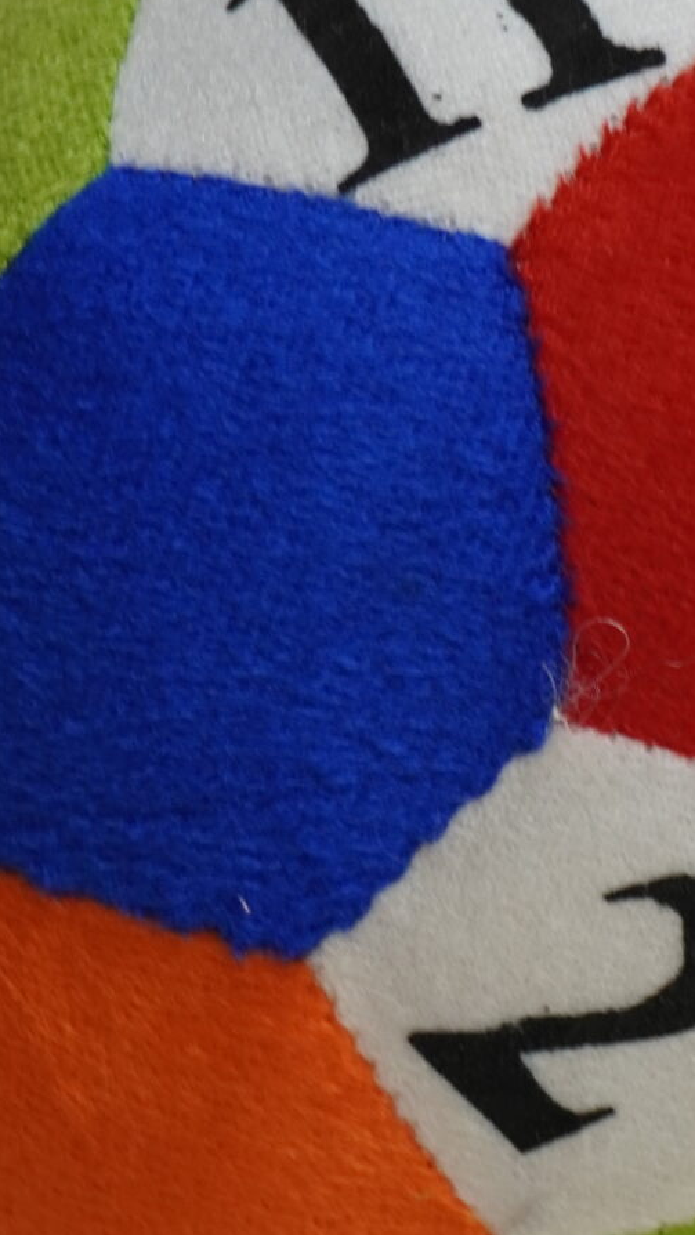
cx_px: 444
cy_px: 413
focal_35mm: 162
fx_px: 5306
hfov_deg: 7.5
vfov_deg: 13.3
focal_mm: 36
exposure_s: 1/25
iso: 500
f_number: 5.6
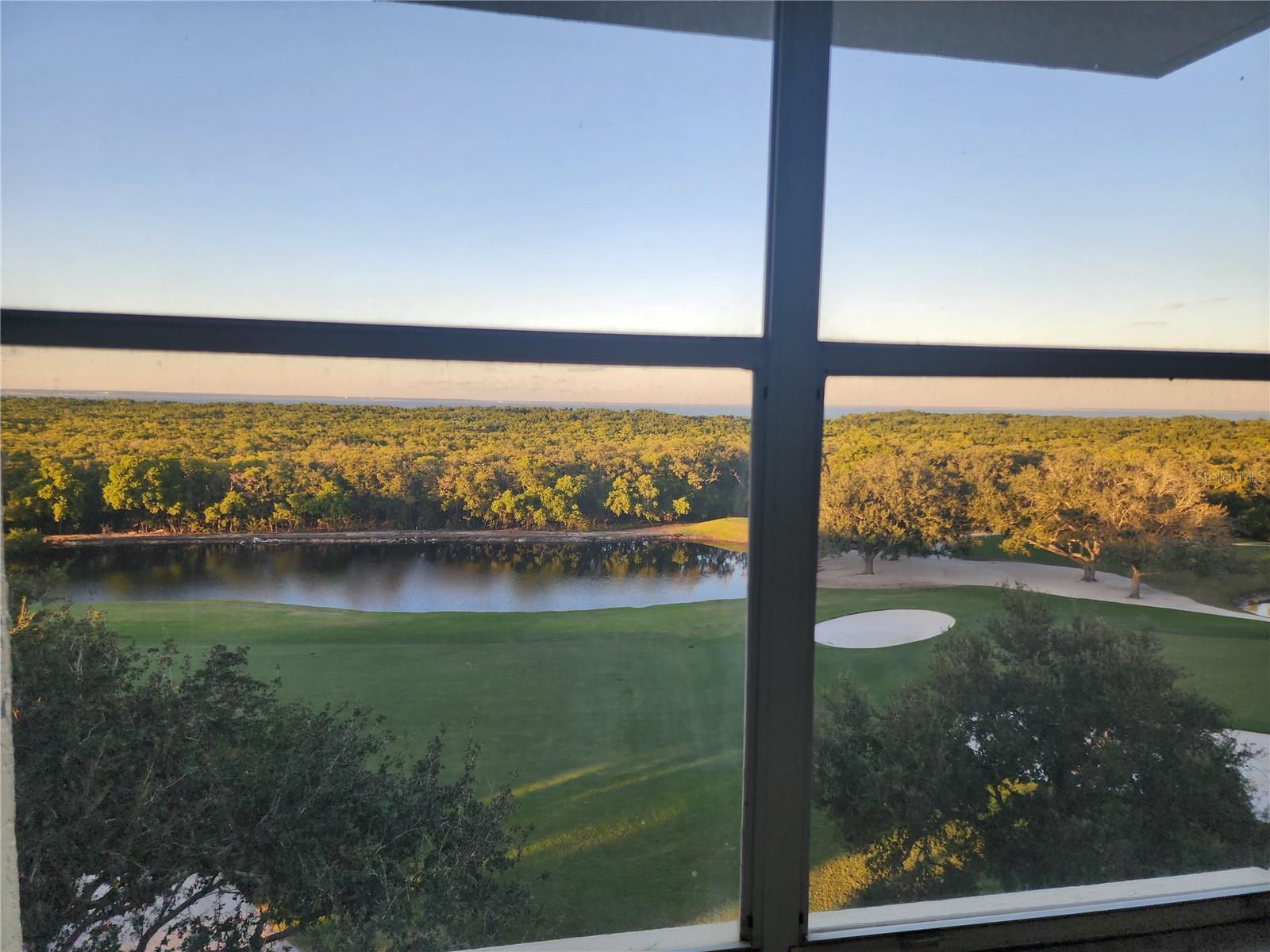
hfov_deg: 73.9
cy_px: 476
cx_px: 635
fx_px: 844
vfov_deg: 58.9
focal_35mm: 23
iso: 32
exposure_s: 1/180
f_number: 1.8
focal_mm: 6.4
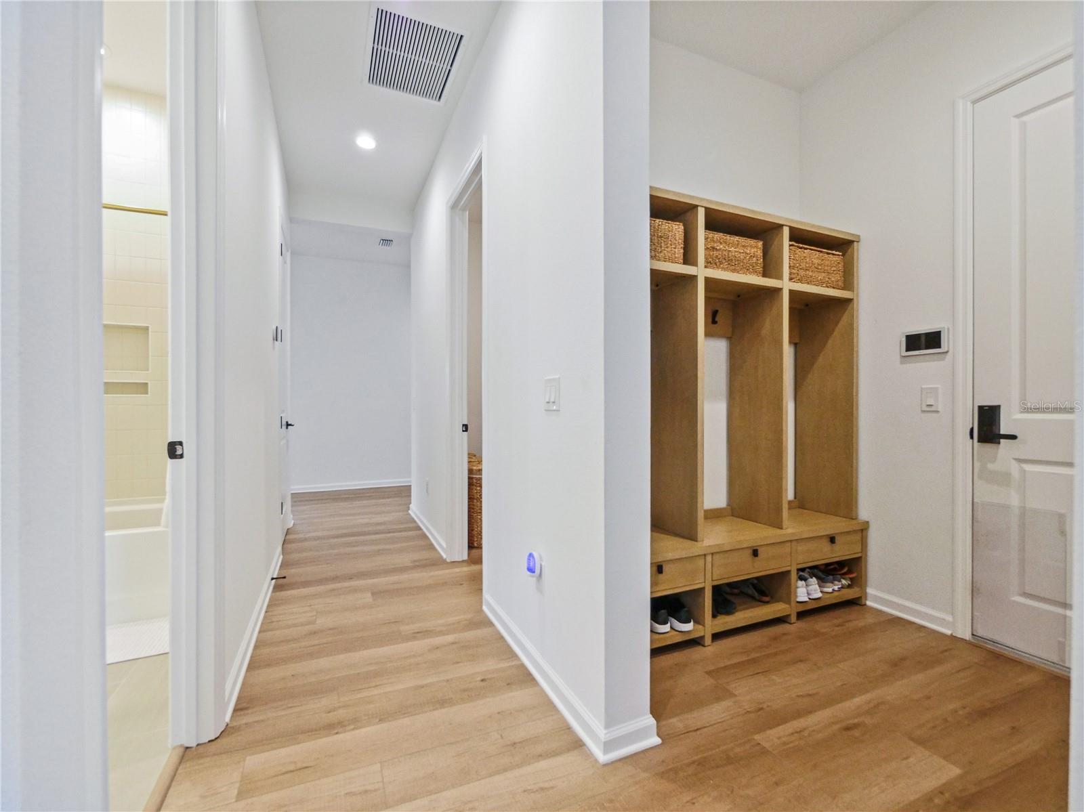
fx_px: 438
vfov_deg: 85.6
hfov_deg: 102.1
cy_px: 406
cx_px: 542
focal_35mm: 14
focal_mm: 7
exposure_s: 1/60
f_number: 4
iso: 2000
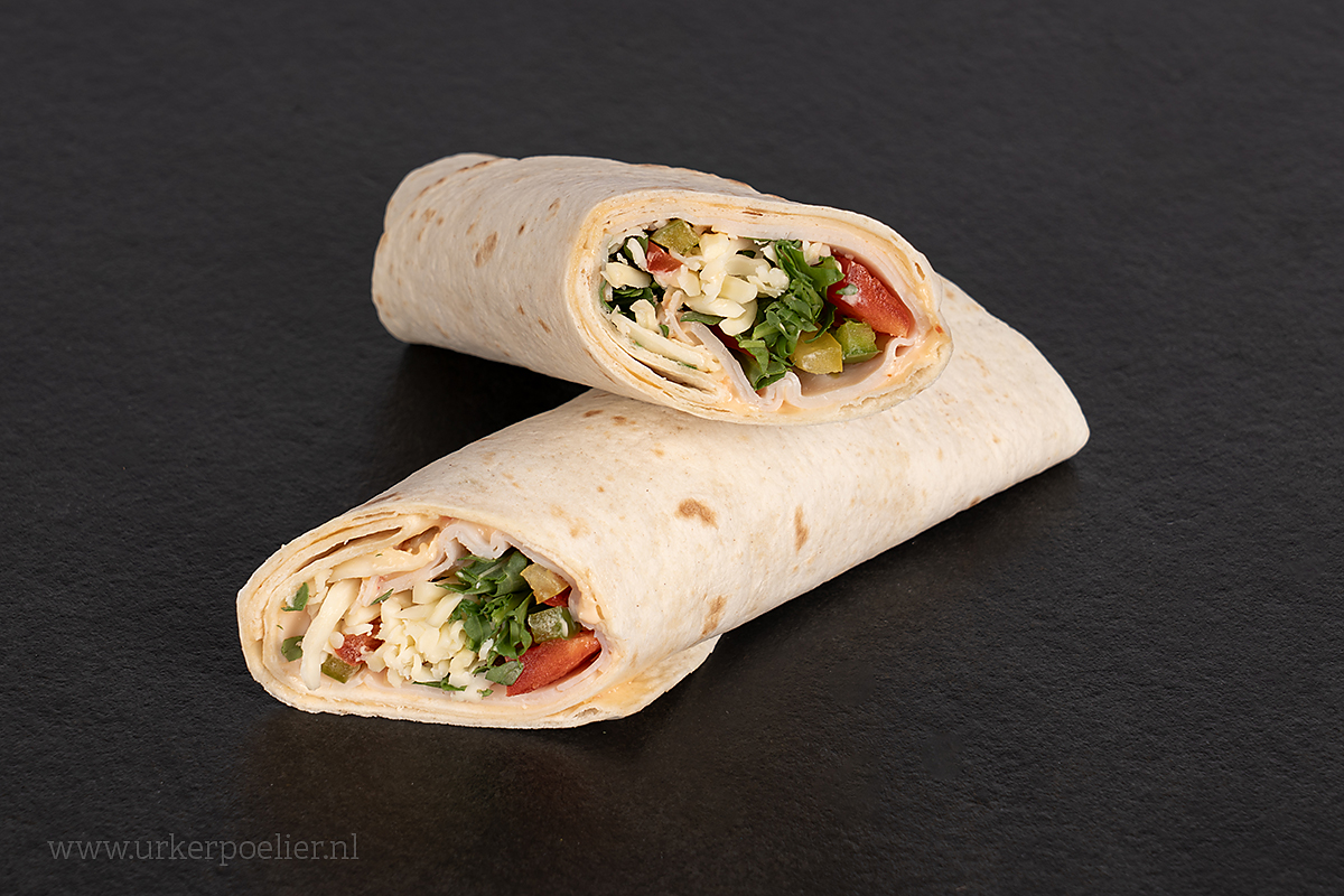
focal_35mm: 105
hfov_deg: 19.5
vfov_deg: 13.0
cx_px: 672
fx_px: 3920
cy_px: 448
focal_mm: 105
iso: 100
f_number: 9
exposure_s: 1/160
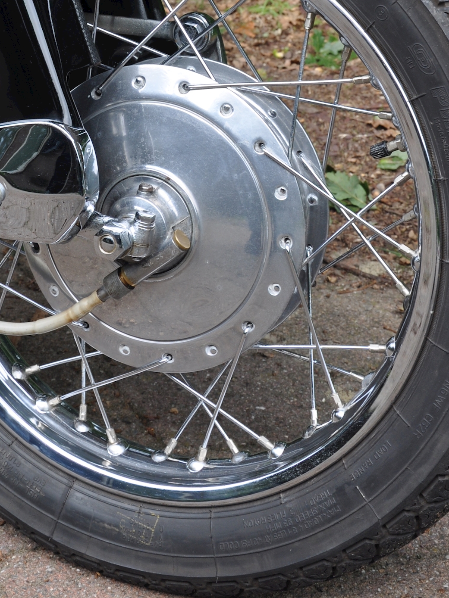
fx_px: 1660
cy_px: 55
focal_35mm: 96
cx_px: 173
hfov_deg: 15.4
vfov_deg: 20.0
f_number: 10
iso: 200
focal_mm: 32
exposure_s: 1/100
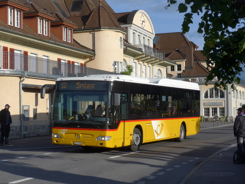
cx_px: 122
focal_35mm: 74
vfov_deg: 19.9
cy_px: 92
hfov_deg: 26.3
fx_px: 524
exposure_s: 1/800
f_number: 4.2
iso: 80
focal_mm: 15
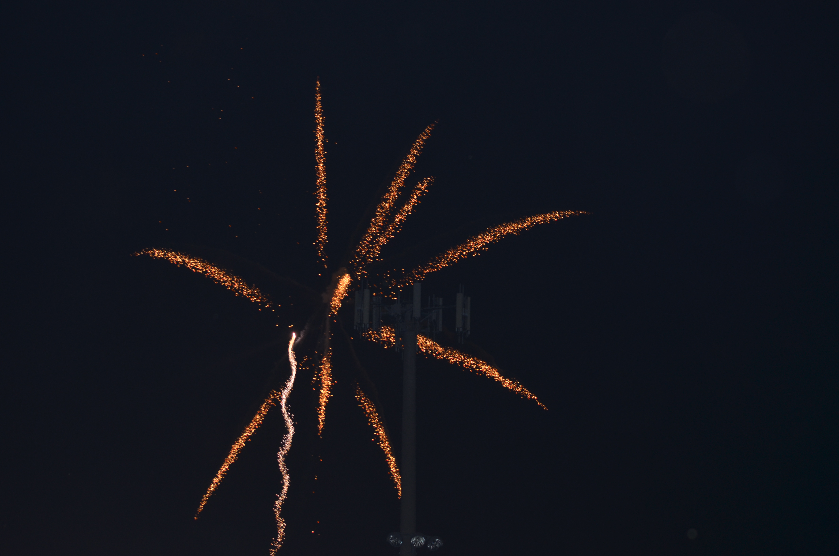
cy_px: 278
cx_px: 420
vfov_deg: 11.7
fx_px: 2721
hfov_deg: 17.5
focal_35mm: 117
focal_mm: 78
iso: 250
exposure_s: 1/60
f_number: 5
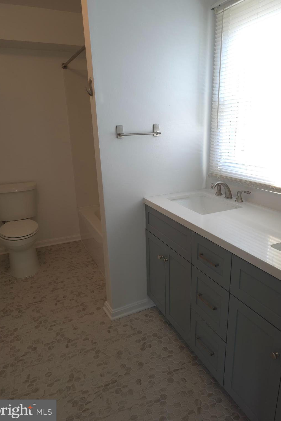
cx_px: 146
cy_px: 211
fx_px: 281
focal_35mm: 24
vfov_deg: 73.7
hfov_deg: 53.1
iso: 100
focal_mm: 6.3
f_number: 1.7
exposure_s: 1/60
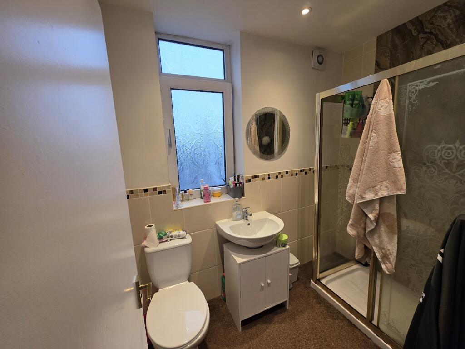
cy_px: 174
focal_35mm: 13
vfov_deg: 89.9
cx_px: 232
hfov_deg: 106.2
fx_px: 175
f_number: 1.9
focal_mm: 2.2
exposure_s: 1/100
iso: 100
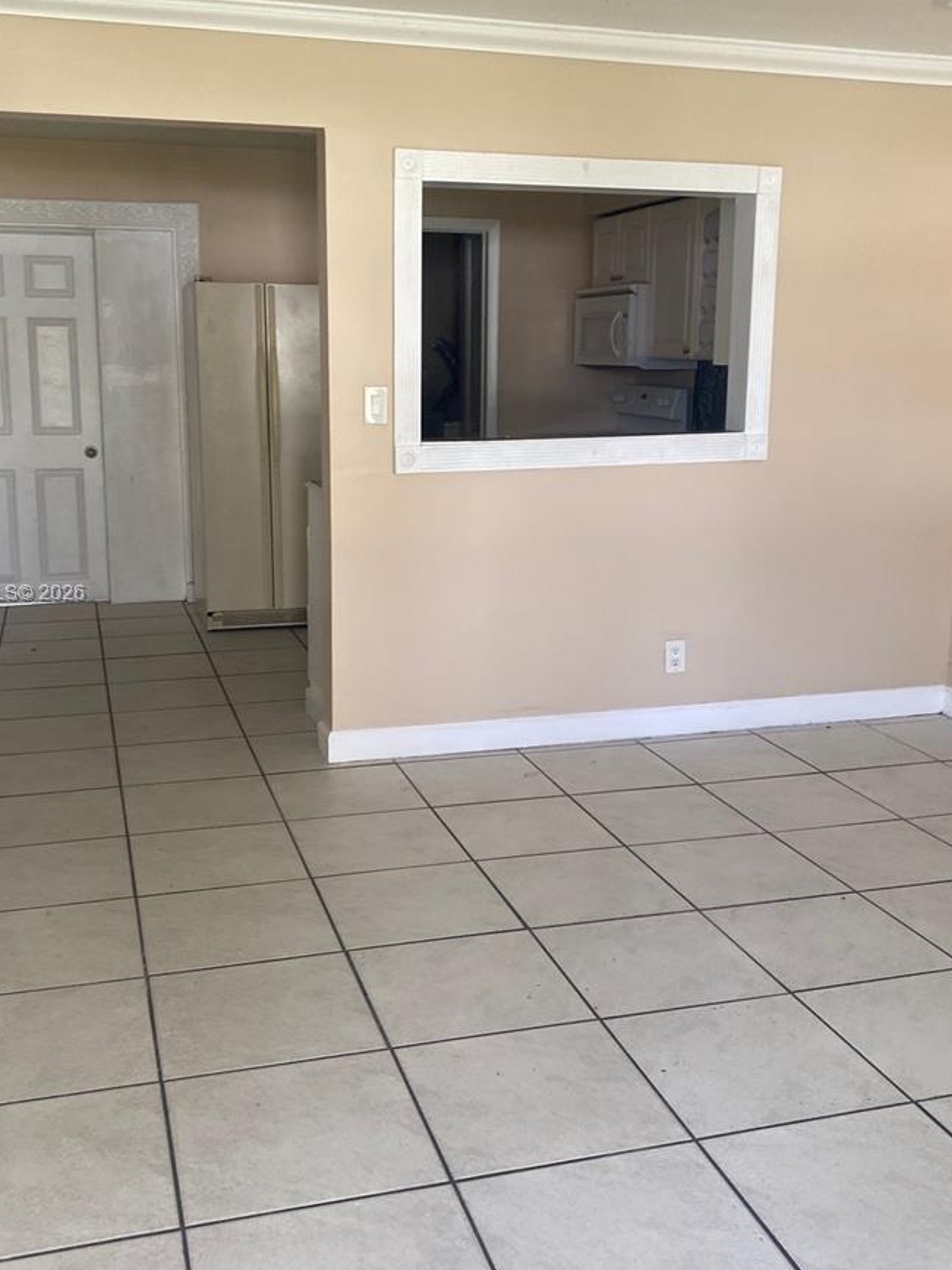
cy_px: 595
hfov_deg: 39.6
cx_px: 473
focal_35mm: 36
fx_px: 1320
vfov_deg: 51.3
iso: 80
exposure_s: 1/121
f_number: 1.8
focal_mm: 4.25
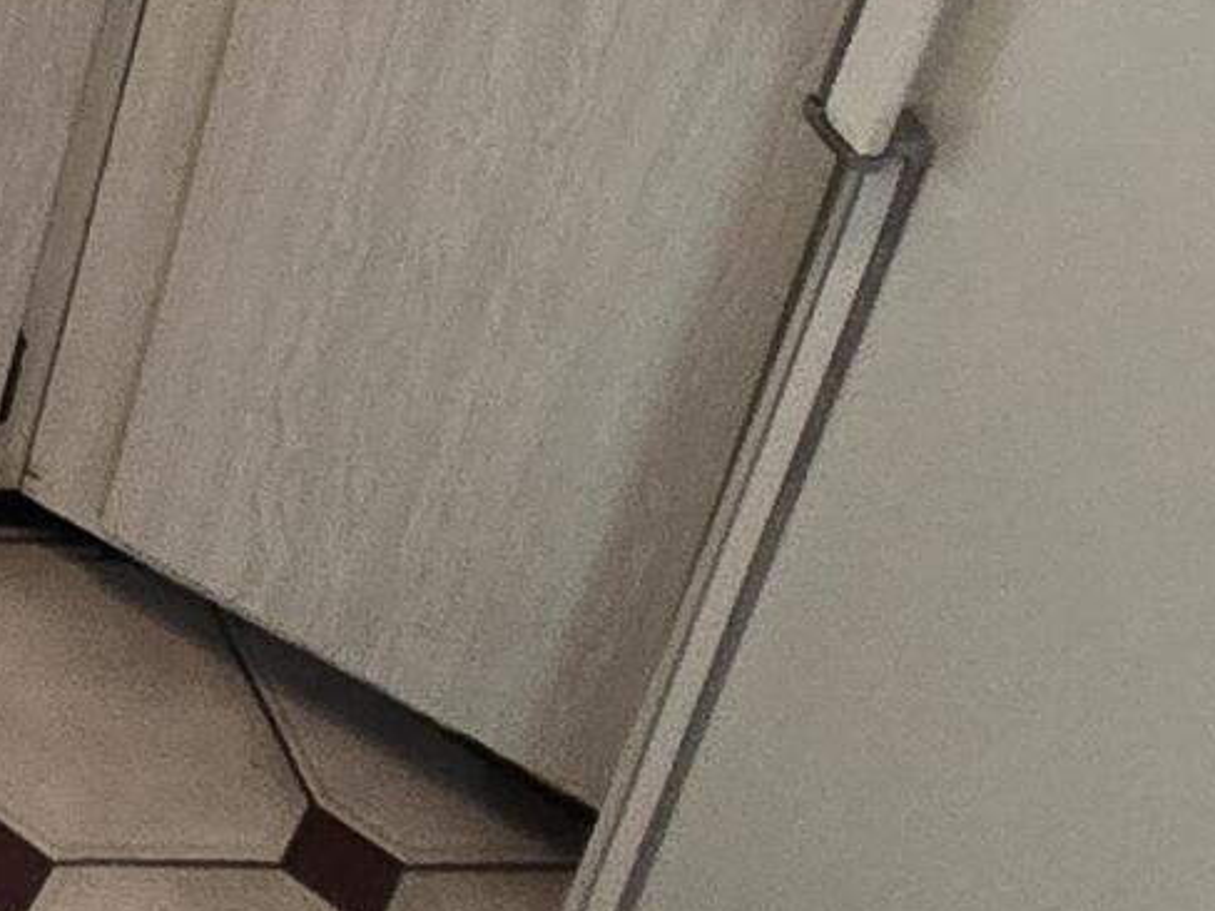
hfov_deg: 17.0
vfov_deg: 13.7
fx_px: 2808
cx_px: -1300
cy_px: -1215
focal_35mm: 80
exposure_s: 1/60
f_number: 2.2
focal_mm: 2.2
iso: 400
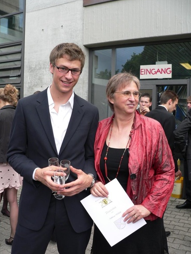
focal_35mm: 37
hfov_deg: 38.6
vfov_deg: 50.2
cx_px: 96
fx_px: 272
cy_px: 126
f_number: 2.8
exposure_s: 1/100
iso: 100
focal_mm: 6
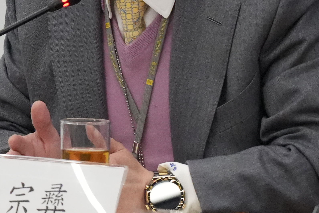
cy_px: 2
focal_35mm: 754
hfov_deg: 2.7
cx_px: -177
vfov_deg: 1.8
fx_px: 6682
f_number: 4.5
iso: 10000
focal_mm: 171
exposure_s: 1/250
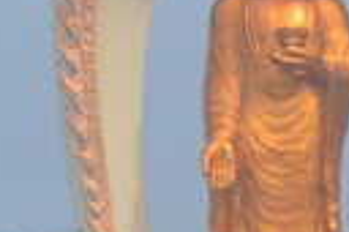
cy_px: 57
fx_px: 4279
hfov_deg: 4.7
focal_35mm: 442
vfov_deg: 3.1
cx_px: 289
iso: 100
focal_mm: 42
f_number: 8
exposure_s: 1/250
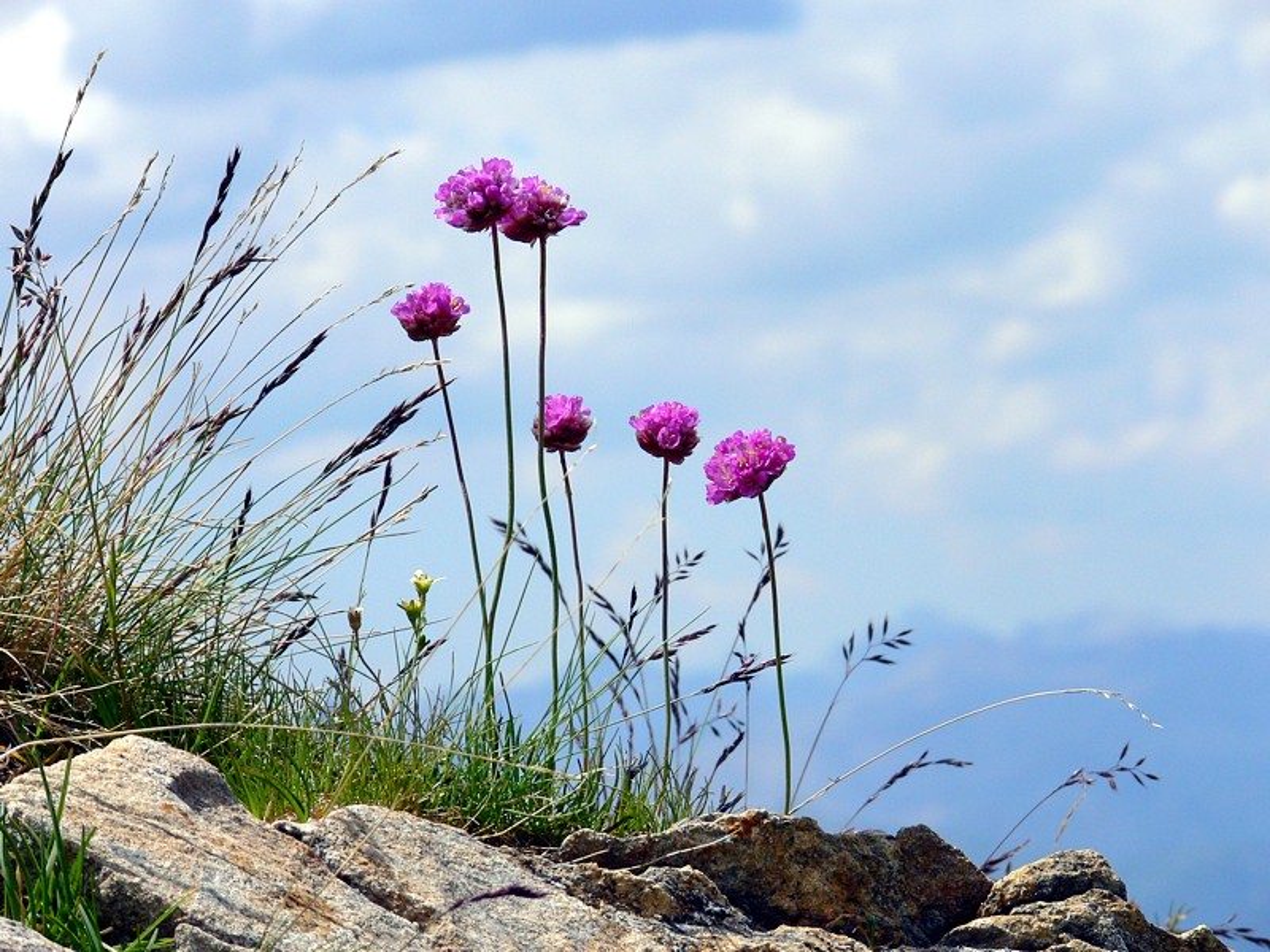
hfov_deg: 8.8
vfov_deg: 6.6
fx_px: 8255
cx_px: 635
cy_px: 476
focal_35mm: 225
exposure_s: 1/640
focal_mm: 47.6
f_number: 7.1
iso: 80
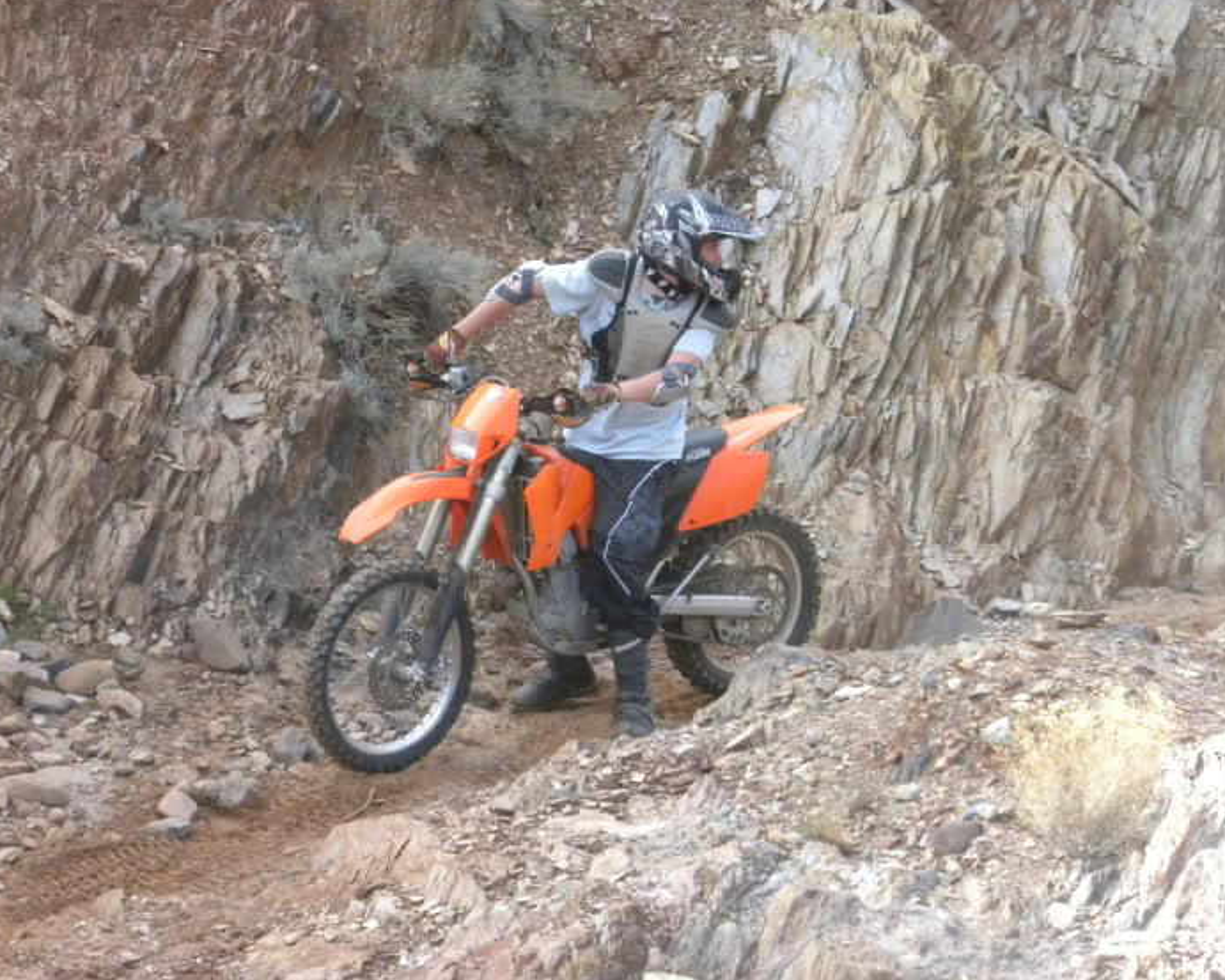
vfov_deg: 13.6
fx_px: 4097
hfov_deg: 17.0
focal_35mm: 113
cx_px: 523
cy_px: 466
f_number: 5.1
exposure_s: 1/365
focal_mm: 17.7
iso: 400
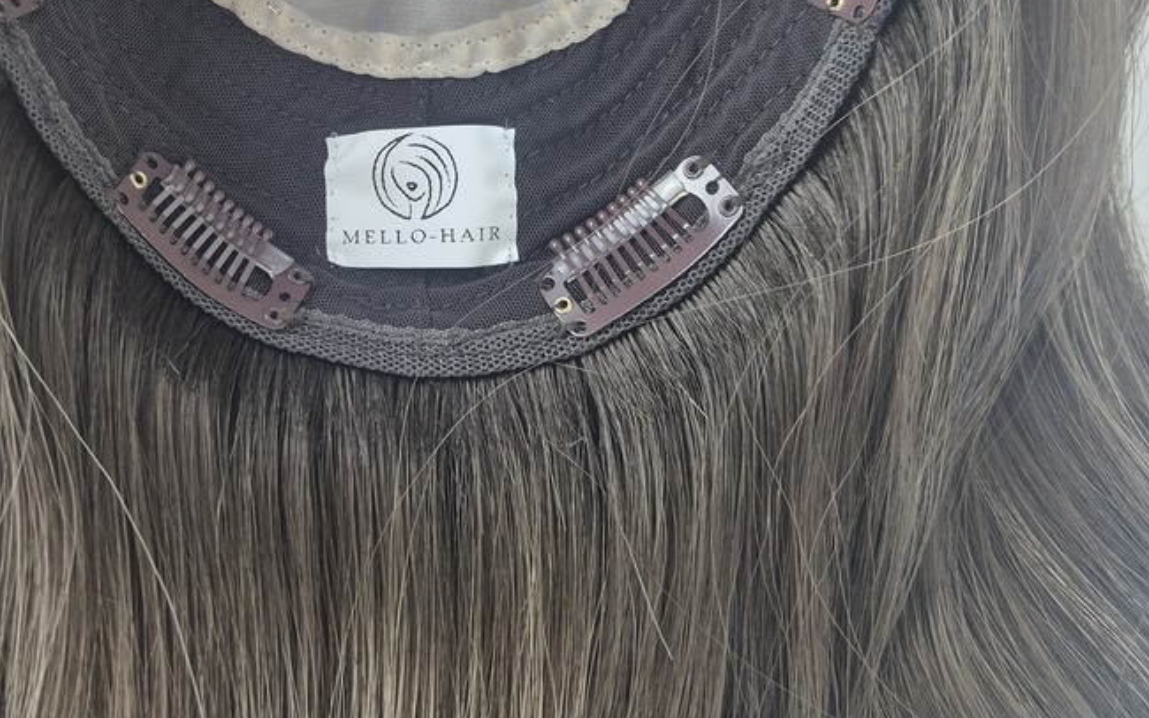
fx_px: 1409
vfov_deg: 27.9
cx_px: 387
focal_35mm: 45
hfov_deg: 43.8
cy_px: 129
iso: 160
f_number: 1.8
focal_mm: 5.4
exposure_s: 1/100
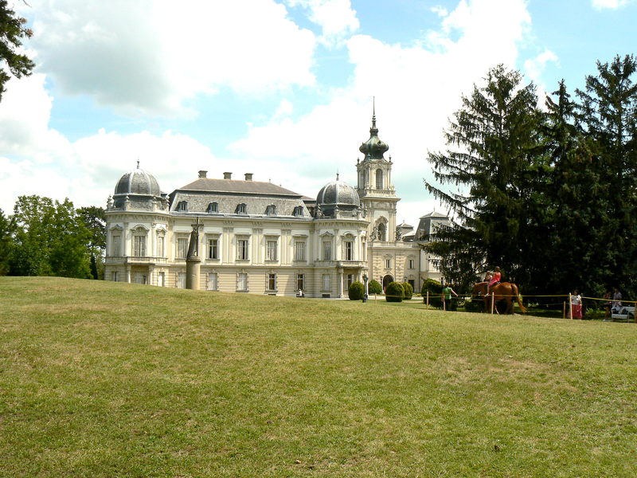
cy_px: 239
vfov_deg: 39.7
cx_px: 318
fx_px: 662
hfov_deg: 51.4
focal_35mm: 36
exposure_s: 1/400
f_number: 8
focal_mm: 6
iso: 80
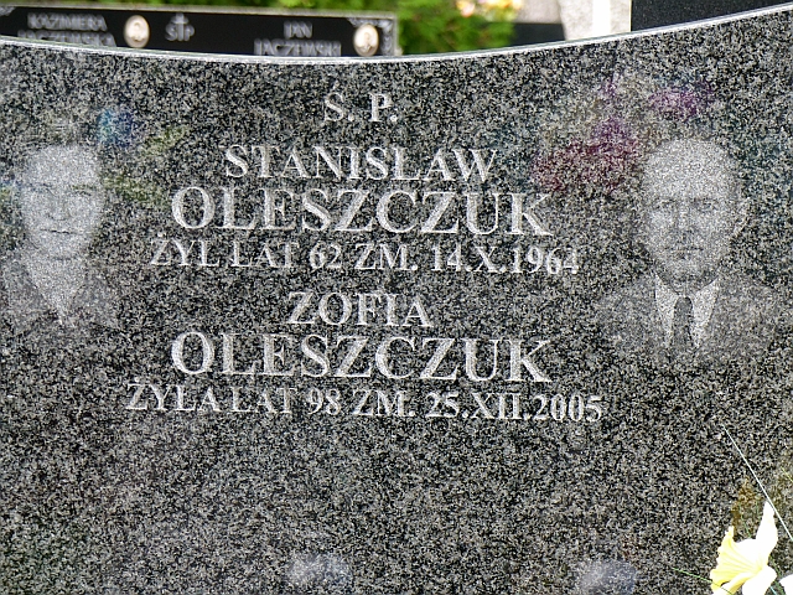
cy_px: 298
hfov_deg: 10.6
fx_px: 4261
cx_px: 396
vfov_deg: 8.0
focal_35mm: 186
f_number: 3.2
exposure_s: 1/125
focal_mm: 33.5
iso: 100
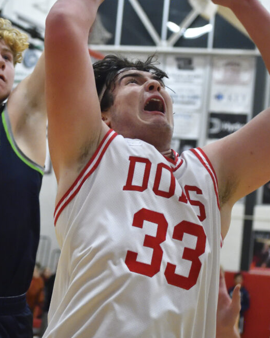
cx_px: 118
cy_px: 120
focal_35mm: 142
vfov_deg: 13.6
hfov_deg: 10.9
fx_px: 1418
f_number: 4.5
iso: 6400
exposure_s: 1/500
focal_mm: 70
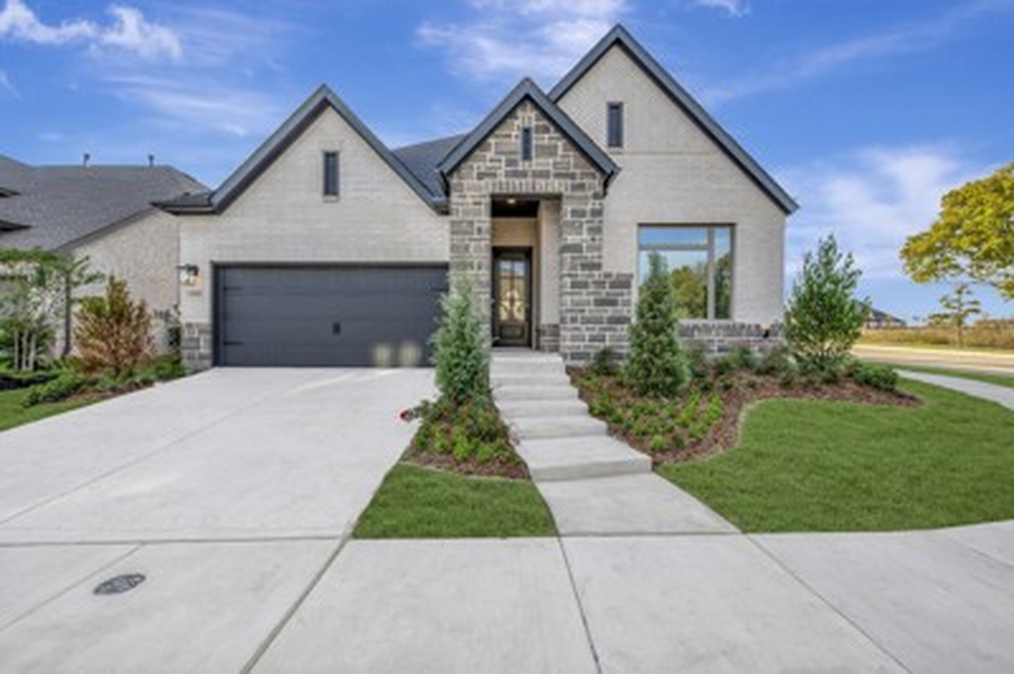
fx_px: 422
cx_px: 507
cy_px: 337
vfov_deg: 77.2
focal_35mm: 15
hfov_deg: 100.4
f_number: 9
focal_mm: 15
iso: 100
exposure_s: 1/100
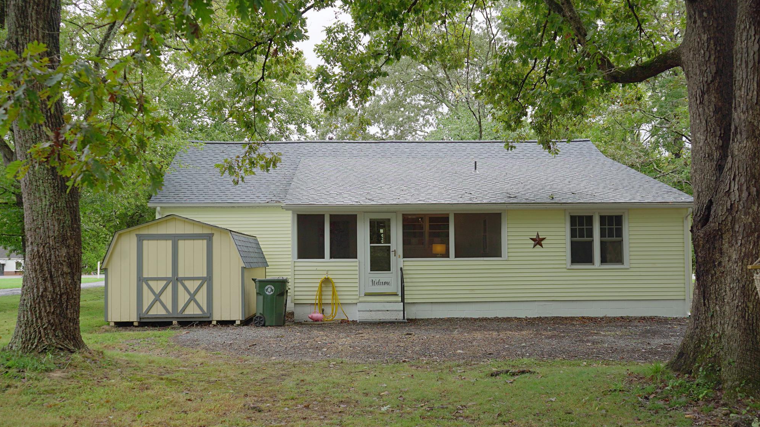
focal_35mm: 30
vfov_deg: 38.9
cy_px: 233
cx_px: 372
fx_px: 605
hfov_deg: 64.3
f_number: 5.6
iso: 800
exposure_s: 1/250
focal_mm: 28
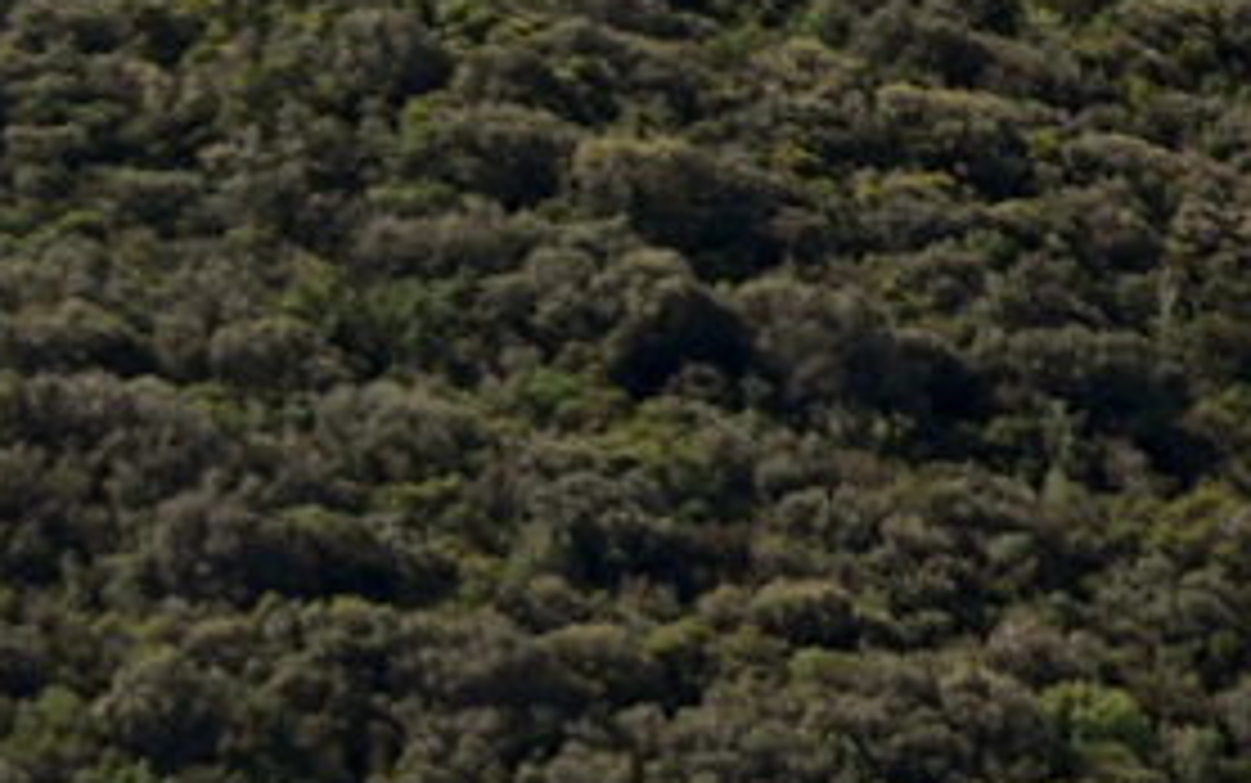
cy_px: 1352
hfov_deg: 3.5
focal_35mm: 596
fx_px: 20328
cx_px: 292
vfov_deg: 2.2
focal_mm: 125
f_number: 5.6
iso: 110
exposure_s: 1/500
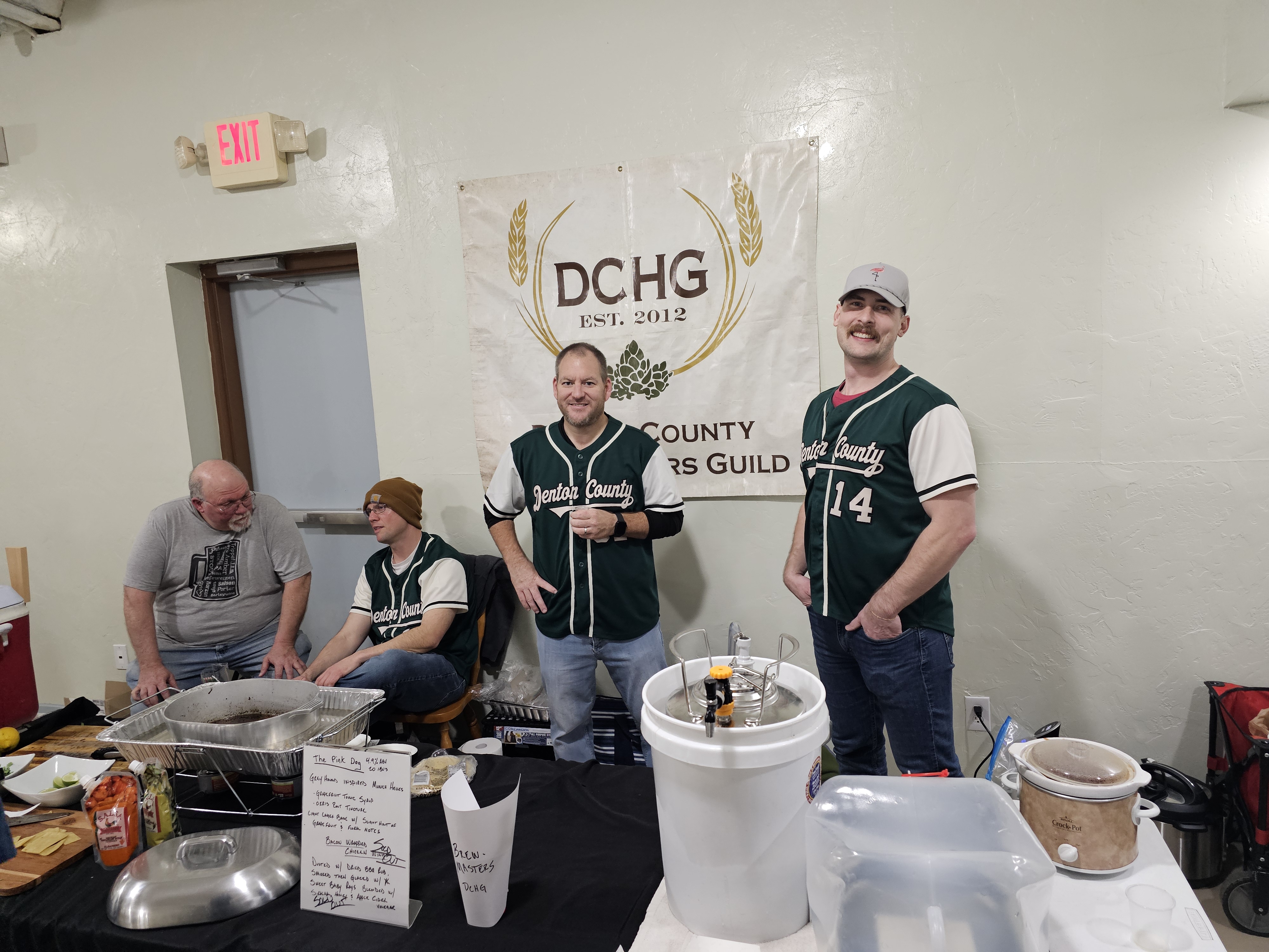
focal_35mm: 23
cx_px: 634
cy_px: 476
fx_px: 843
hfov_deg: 73.9
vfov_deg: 58.9
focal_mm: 6.3
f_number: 1.7
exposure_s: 1/120
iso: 800
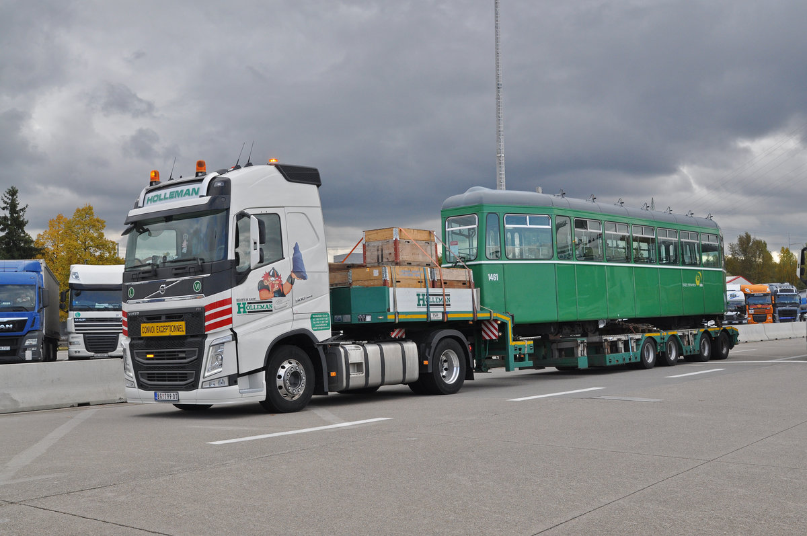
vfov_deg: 29.8
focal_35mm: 45
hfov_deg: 43.7
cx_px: 404
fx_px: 1008
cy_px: 268
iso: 400
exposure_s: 1/640
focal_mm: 30
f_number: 7.1
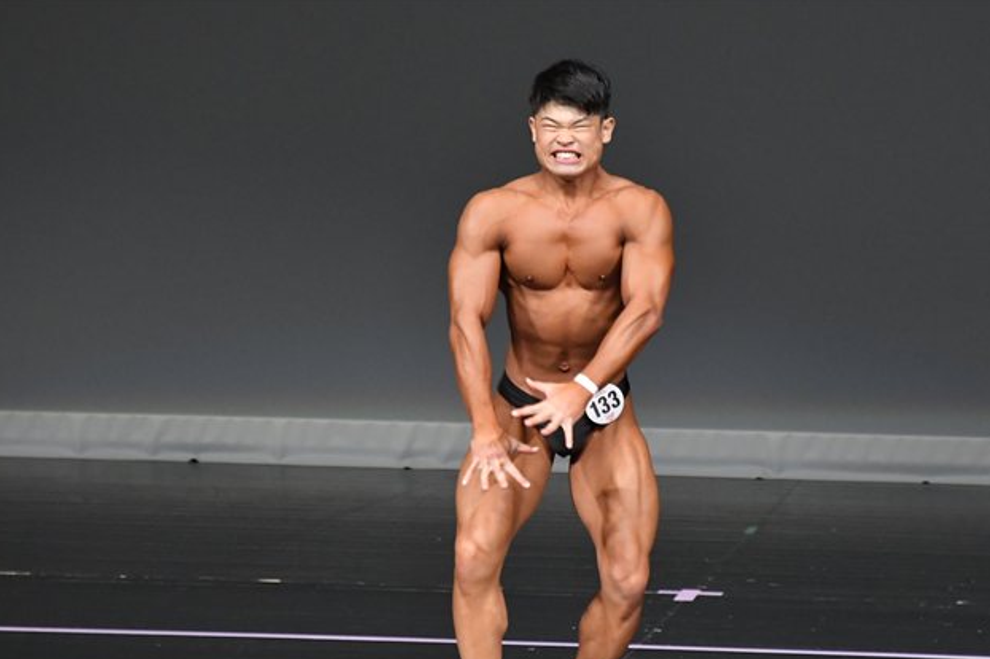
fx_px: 12835
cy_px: 406
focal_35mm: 467
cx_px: 599
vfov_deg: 2.9
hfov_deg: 4.4
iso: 4000
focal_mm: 250
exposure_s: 1/400
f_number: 5.6
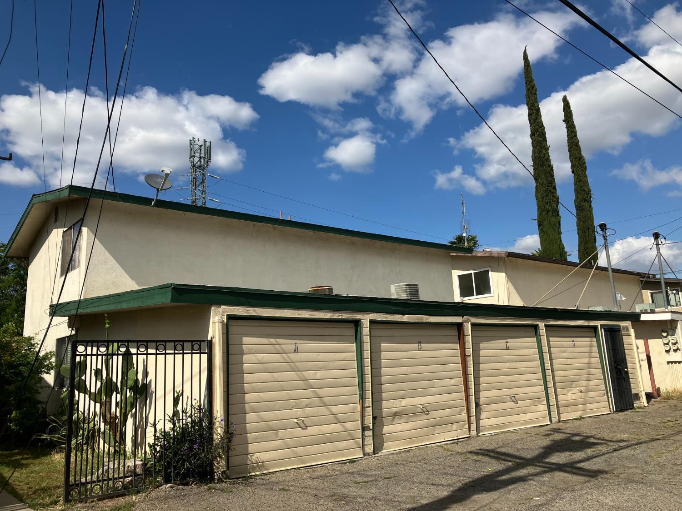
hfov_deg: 63.4
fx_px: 552
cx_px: 341
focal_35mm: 28
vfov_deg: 49.7
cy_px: 256
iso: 32
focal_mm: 3.99
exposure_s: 1/3247
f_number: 1.8
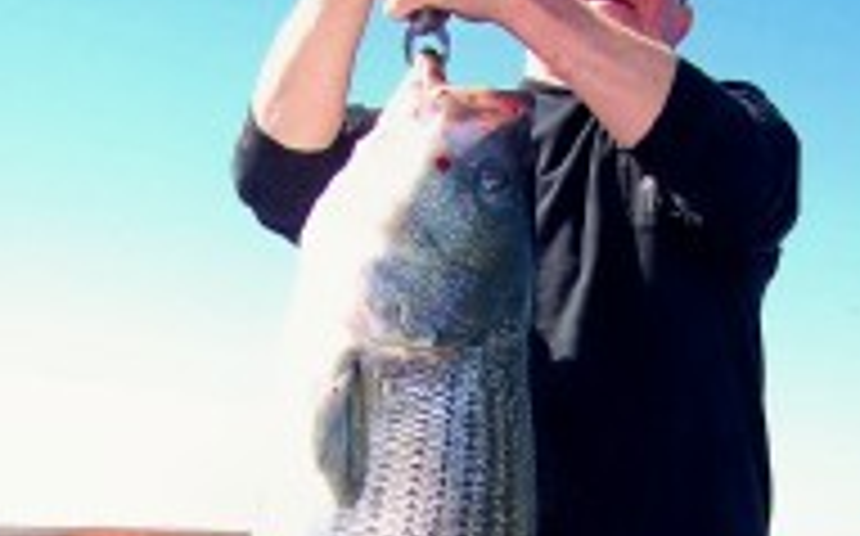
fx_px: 1873
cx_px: 527
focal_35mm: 80
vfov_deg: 16.0
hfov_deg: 25.8
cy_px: 541
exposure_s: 1/400
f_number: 2.8
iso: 64
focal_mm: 5.85
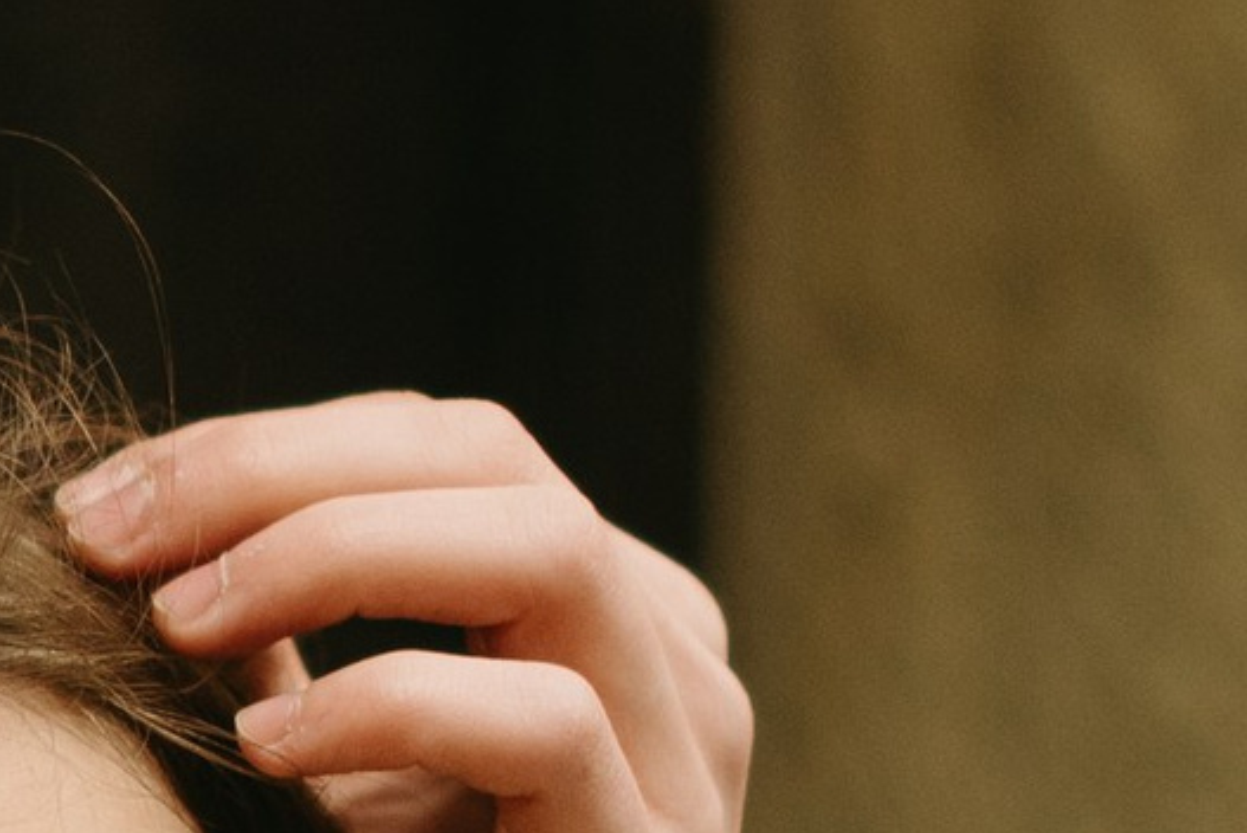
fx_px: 12615
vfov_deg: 3.8
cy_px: 1131
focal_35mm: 364
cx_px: -511
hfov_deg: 5.6
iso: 400
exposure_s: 1/1600
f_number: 1.4
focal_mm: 50
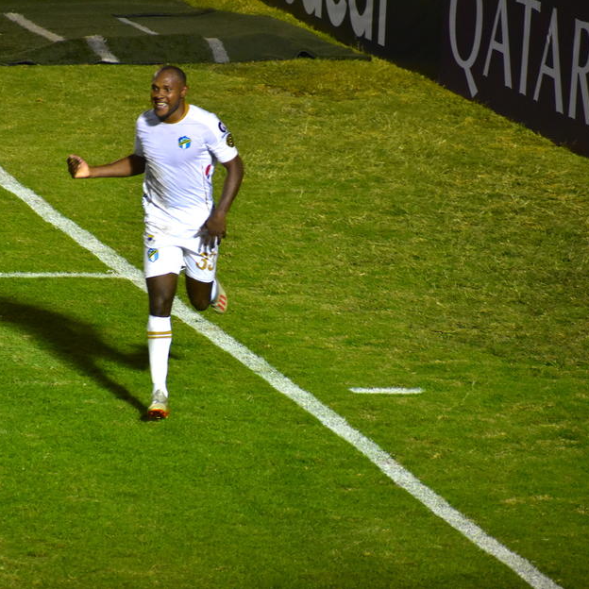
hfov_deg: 3.5
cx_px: 199
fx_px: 9606
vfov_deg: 3.5
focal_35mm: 499
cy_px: 294
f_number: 6
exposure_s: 1/400
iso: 3200
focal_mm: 260
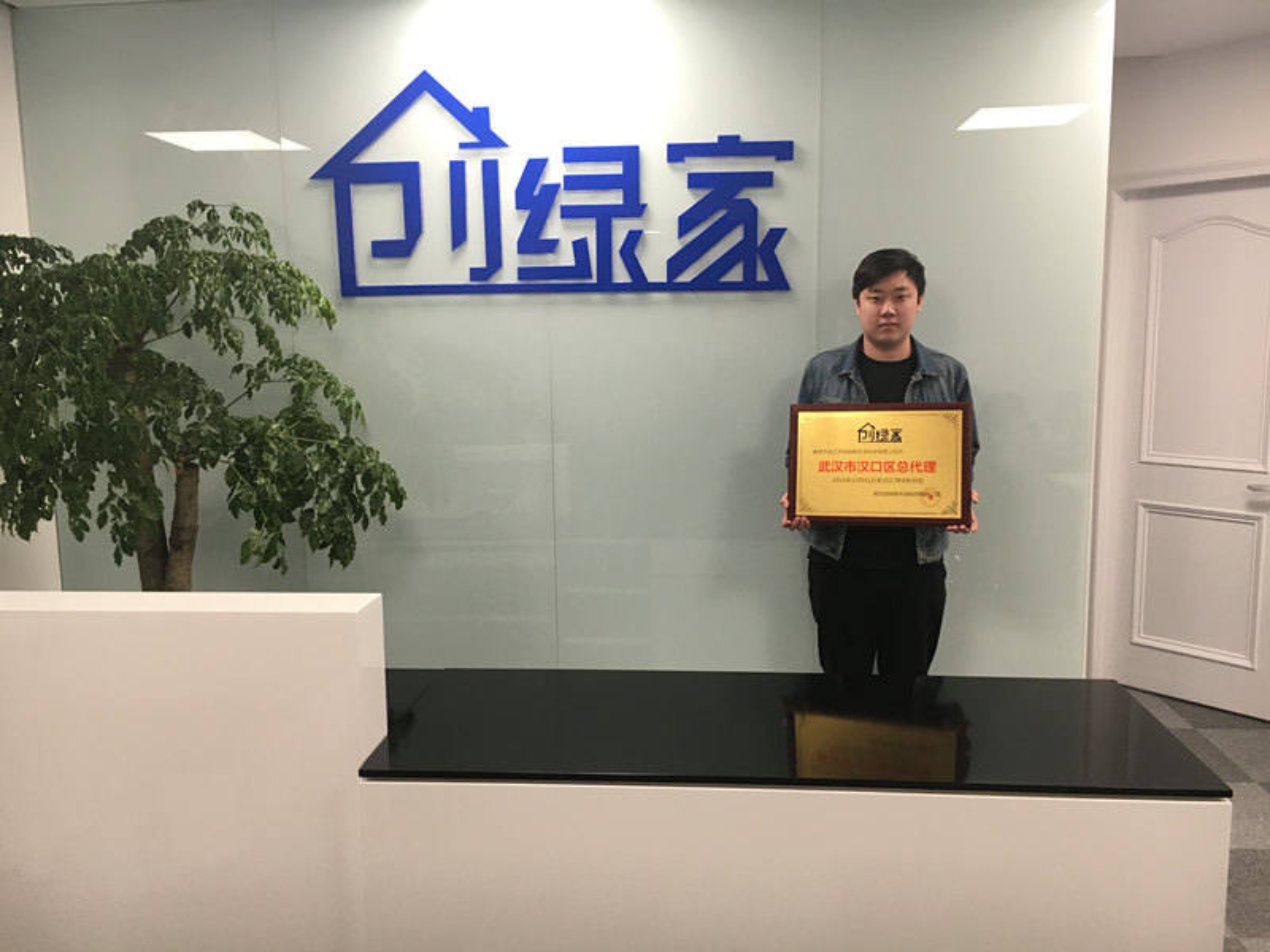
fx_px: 1064
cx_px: 635
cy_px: 476
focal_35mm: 29
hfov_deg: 61.7
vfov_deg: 48.2
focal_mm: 4.15
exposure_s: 1/33
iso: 50
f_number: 2.2
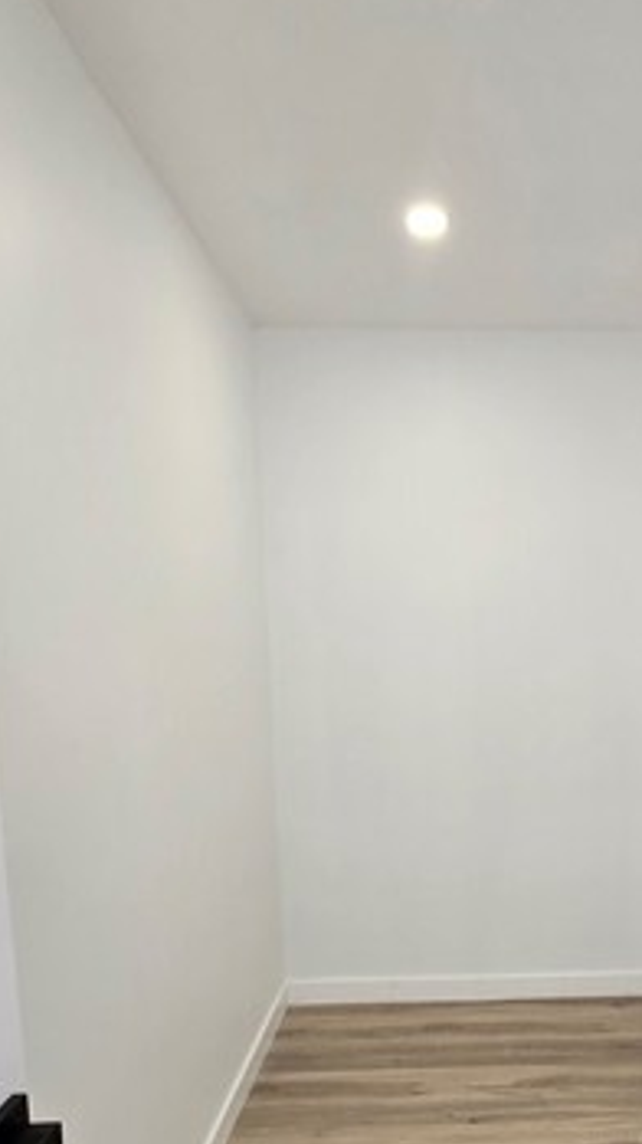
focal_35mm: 26
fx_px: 788
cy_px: 738
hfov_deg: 42.5
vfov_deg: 70.4
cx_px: 504
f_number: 2.2
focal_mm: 1.7
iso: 50
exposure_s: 1/60
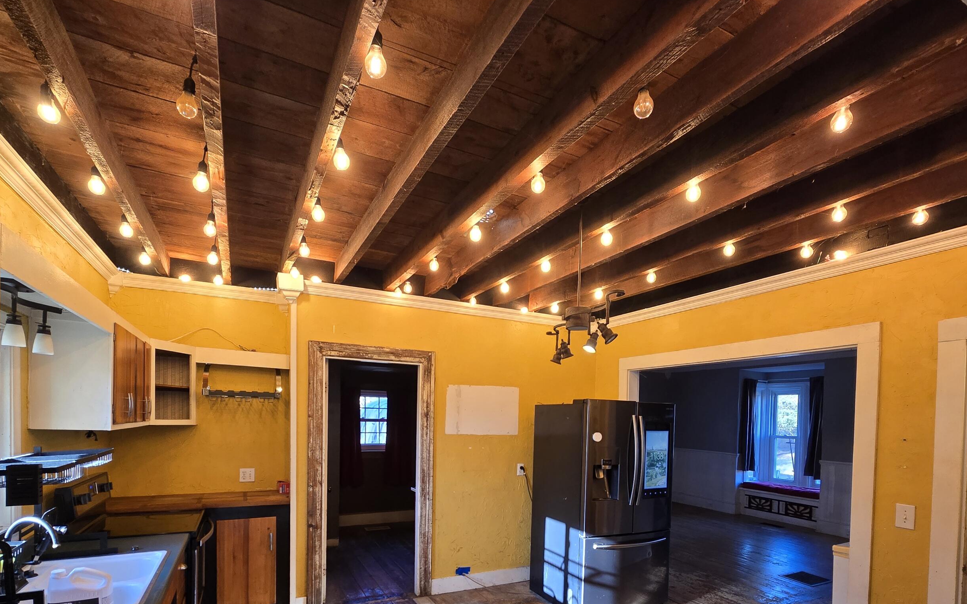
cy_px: 423
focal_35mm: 17
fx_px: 448
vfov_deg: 65.4
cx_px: 500
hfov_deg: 94.3
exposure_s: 1/60
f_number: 2.2
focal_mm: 2.2
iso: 125
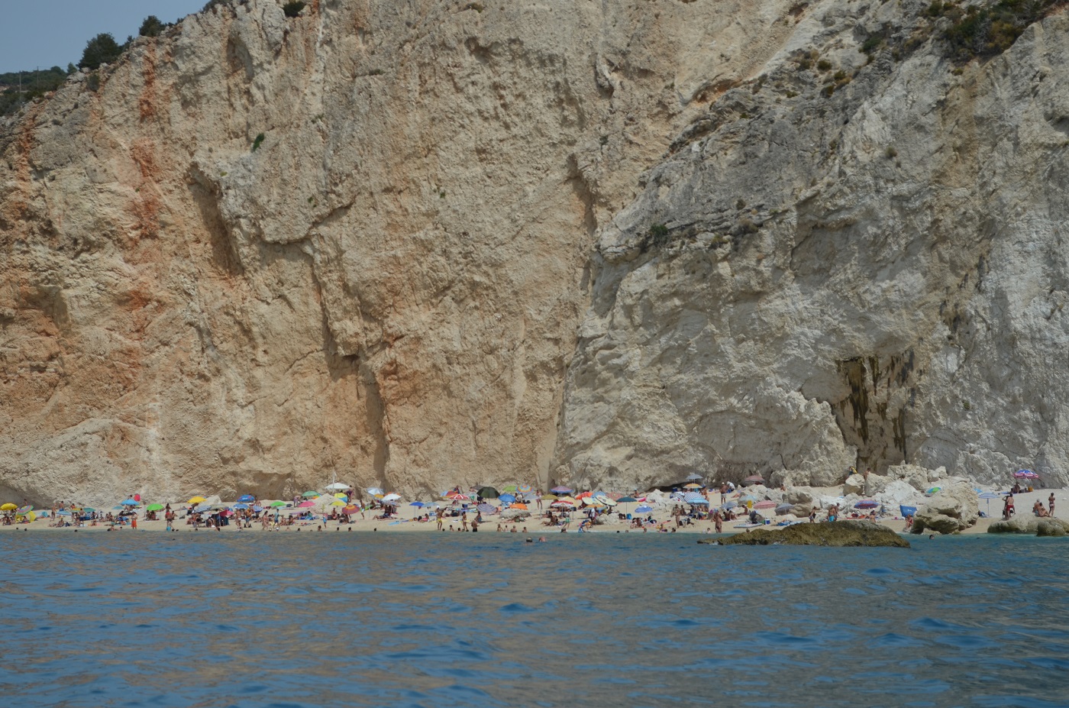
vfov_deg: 16.5
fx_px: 2444
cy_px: 354
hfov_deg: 24.7
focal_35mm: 82
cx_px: 534
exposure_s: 1/350
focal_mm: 55
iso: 100
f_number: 6.7
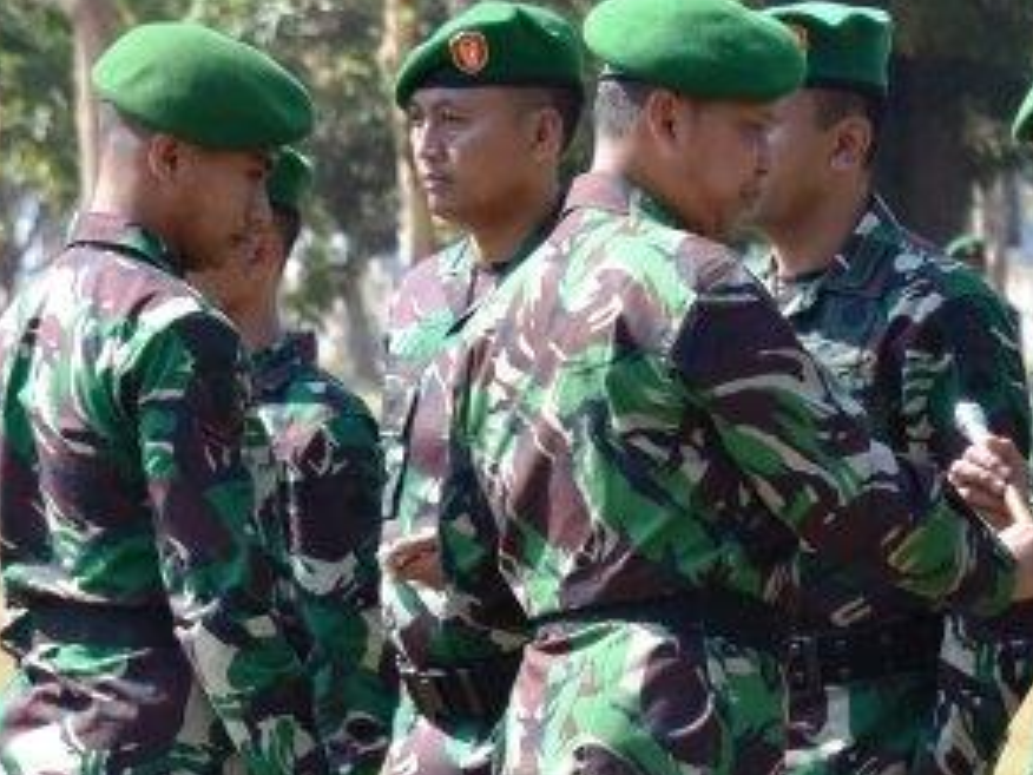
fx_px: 12852
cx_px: 966
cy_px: 752
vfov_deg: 3.4
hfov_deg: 4.6
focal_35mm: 431
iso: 400
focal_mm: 85
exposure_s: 1/500
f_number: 8
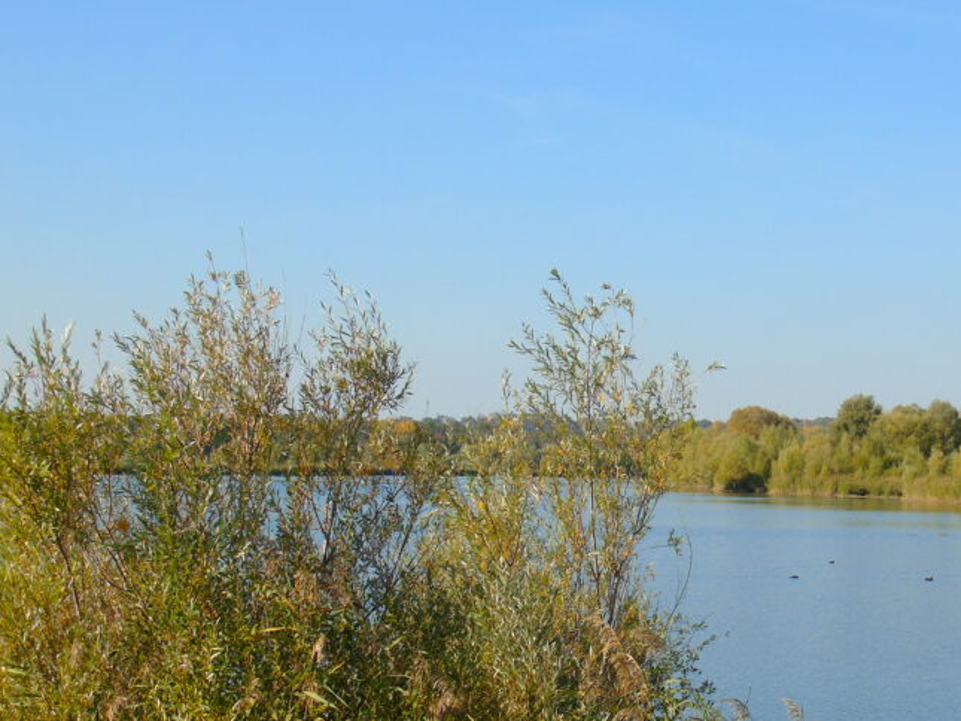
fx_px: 2027
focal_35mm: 73
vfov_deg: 20.0
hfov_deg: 26.3
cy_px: 532
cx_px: 739
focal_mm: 8.2
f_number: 4.1
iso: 80
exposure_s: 1/500
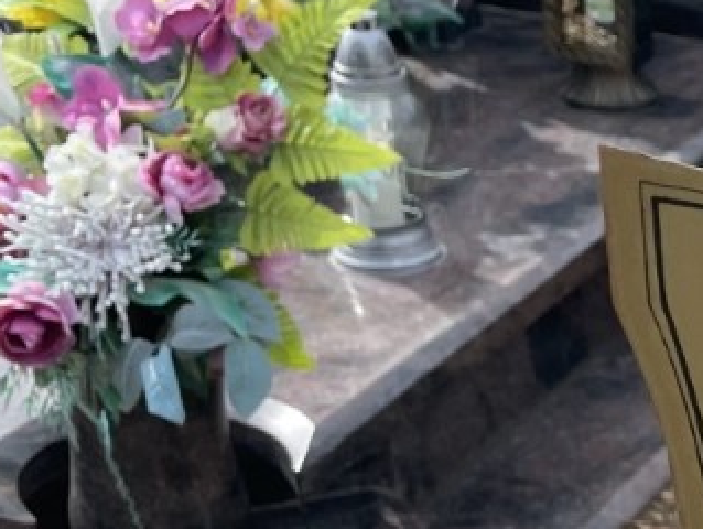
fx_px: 2135
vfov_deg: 14.0
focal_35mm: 105
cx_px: 1375
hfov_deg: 15.3
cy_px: 467
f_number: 1.6
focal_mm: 4.2
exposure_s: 1/1642
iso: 32
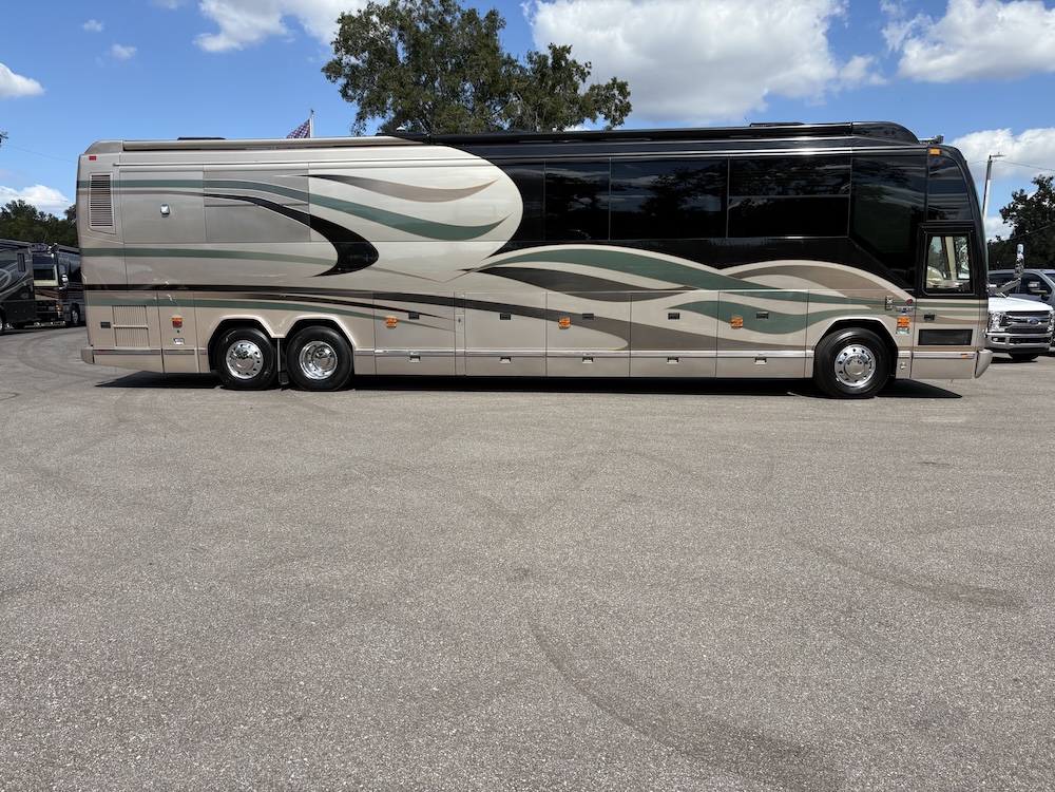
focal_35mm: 26
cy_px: 396
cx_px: 528
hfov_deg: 67.3
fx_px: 792
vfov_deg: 53.1
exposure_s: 1/3125
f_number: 1.6
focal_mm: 5.96
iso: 50
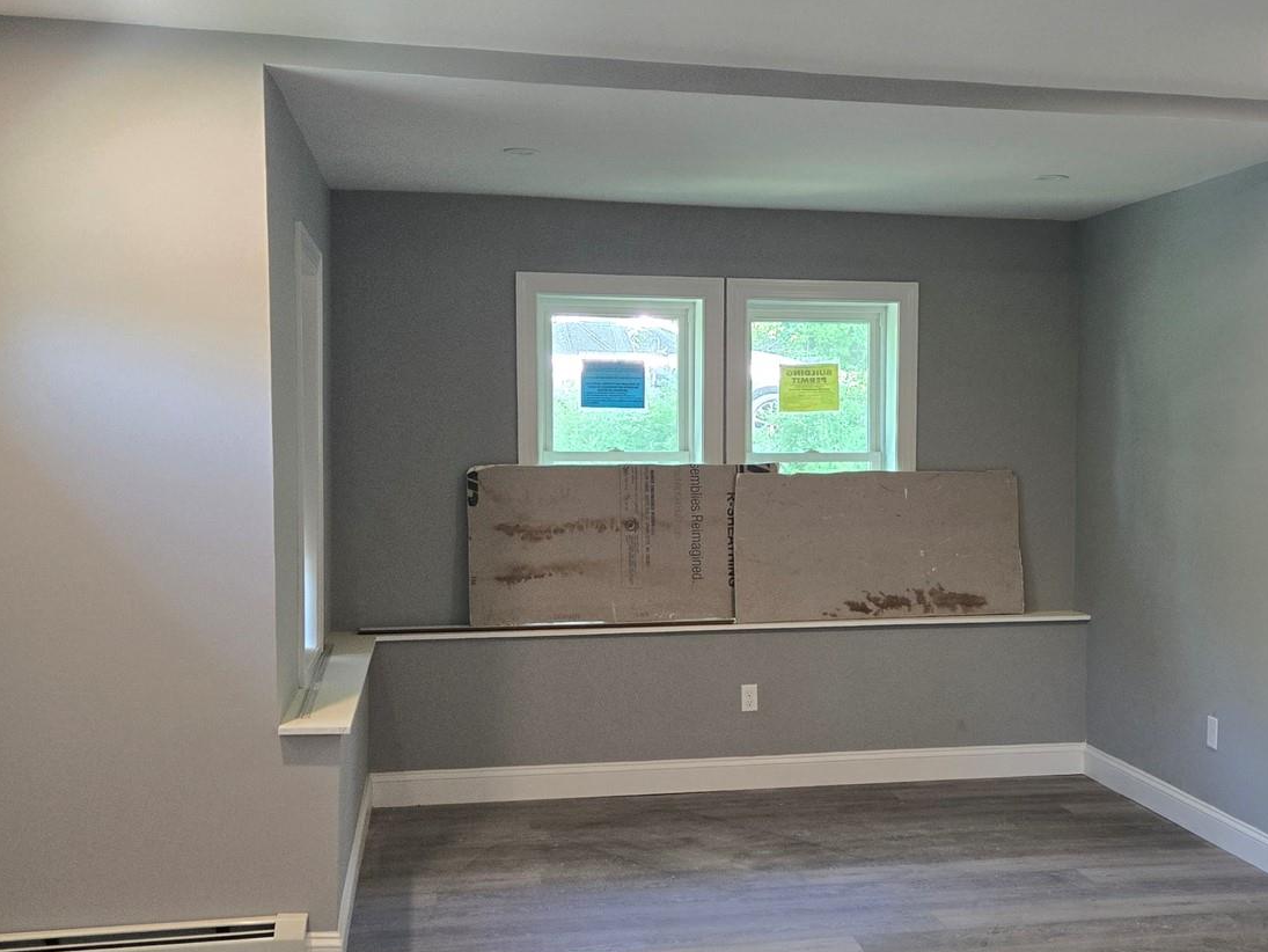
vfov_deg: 33.5
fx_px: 1576
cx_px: 809
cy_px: 572
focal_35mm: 43
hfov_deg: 43.4
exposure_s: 1/120
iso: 320
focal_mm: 5.4
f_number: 1.8
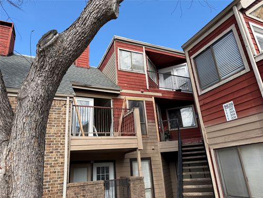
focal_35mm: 24
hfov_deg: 71.6
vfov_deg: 56.8
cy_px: 99
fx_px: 182
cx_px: 132
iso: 80
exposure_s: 1/1949
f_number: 1.78
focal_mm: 6.76
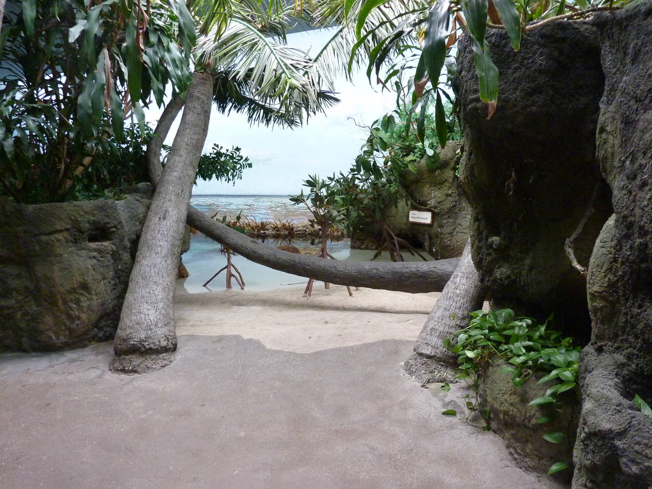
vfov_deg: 54.9
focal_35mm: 25
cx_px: 326
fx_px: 471
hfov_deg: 69.4
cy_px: 244
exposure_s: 1/30
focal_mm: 4.1
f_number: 3.3
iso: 400
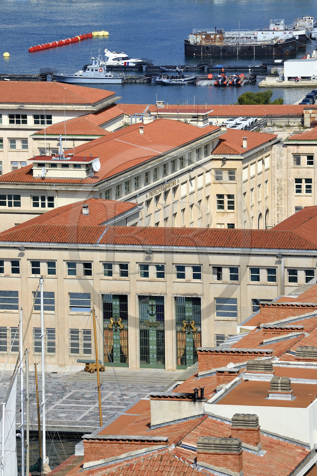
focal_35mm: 200
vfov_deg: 10.3
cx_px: 158
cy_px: 238
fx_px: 2641
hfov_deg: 6.9
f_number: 13
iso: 200
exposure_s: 1/250
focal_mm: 200
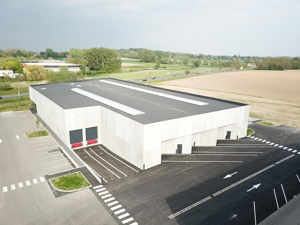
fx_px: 225
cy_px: 112
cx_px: 150
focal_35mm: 26
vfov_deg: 53.1
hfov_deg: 67.3
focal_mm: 4.73
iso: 100
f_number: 2.2
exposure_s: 1/627
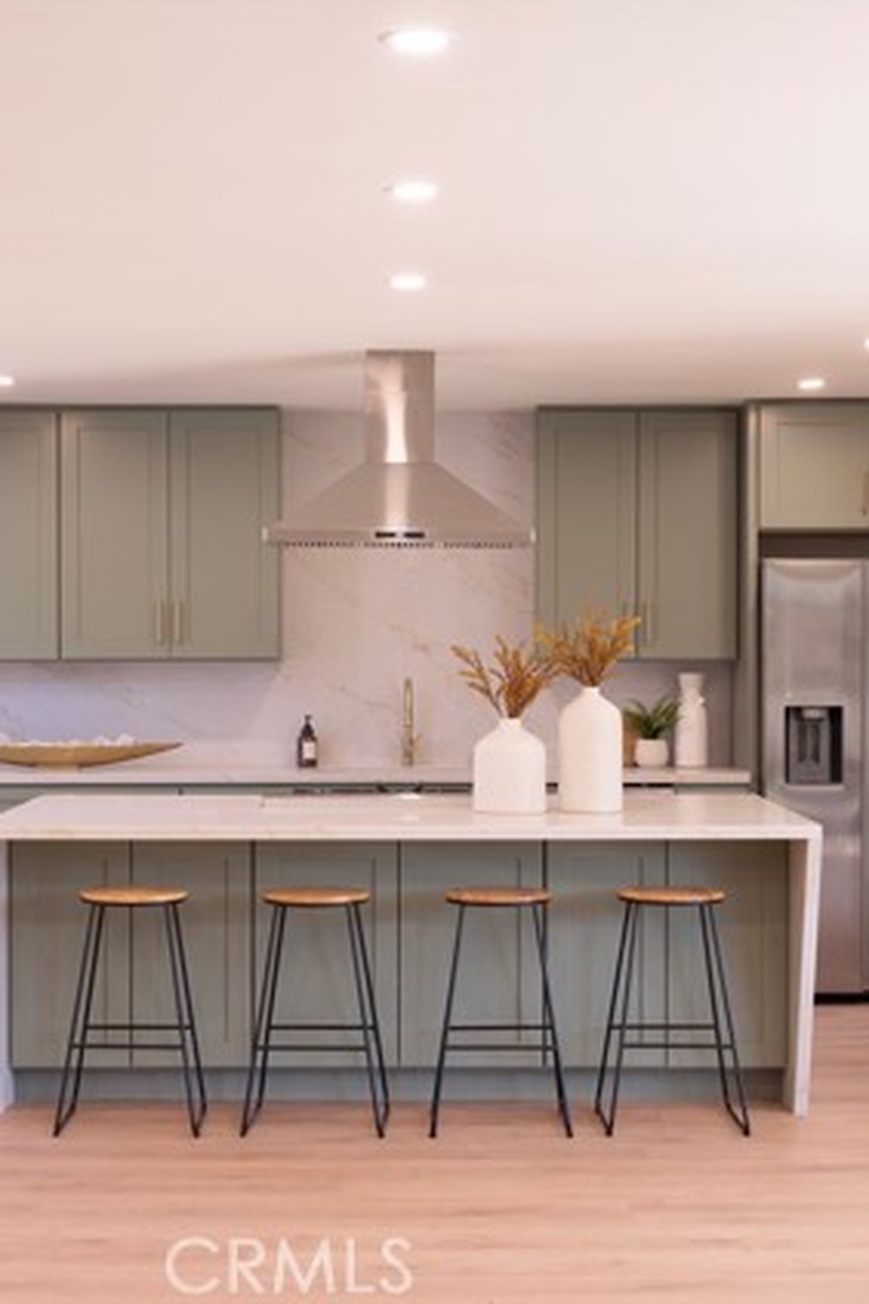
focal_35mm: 62
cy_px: 652
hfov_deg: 21.9
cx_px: 394
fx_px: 2245
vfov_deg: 32.4
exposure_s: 1/10
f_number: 7.1
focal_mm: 41
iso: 200
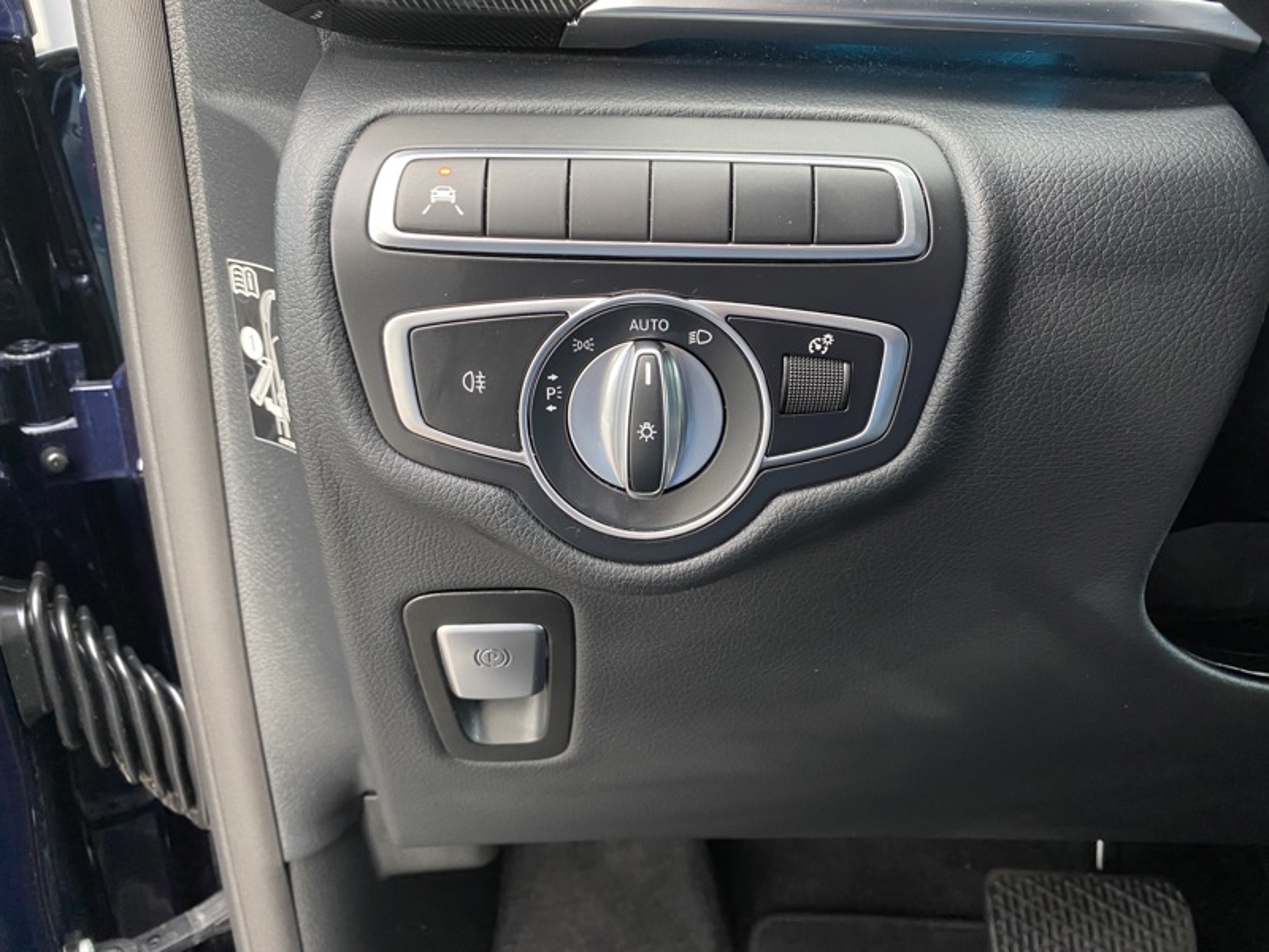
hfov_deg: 67.3
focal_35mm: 26
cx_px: 634
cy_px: 476
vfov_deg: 53.1
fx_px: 953
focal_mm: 4.25
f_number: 1.8
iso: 125
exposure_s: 1/60
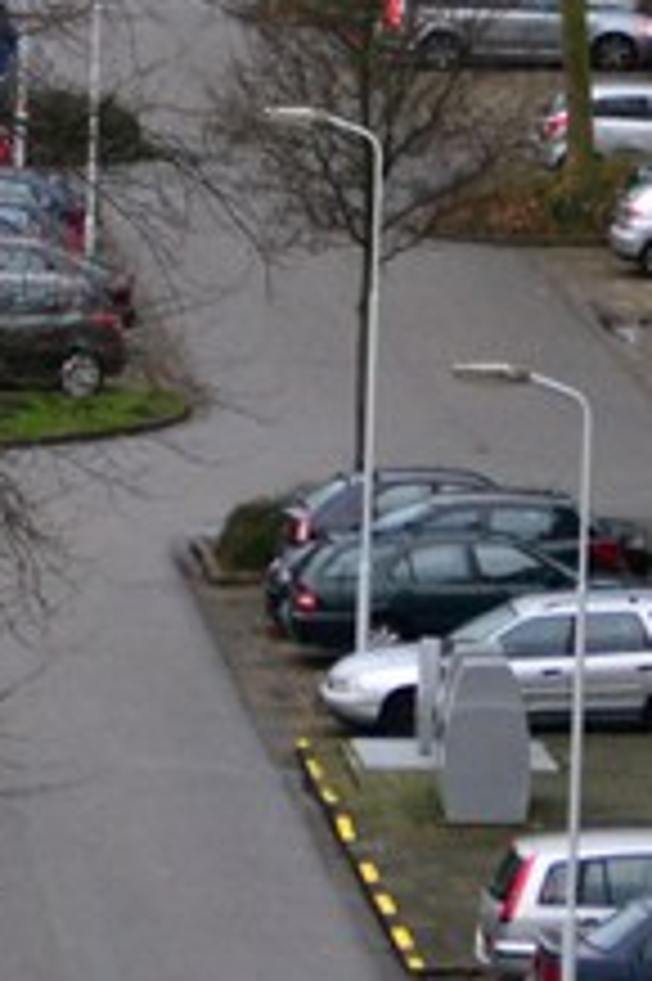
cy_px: -405
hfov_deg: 3.0
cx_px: 670
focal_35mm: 464
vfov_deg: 4.4
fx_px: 12626
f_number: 5.6
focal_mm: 75
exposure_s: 1/200
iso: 1600
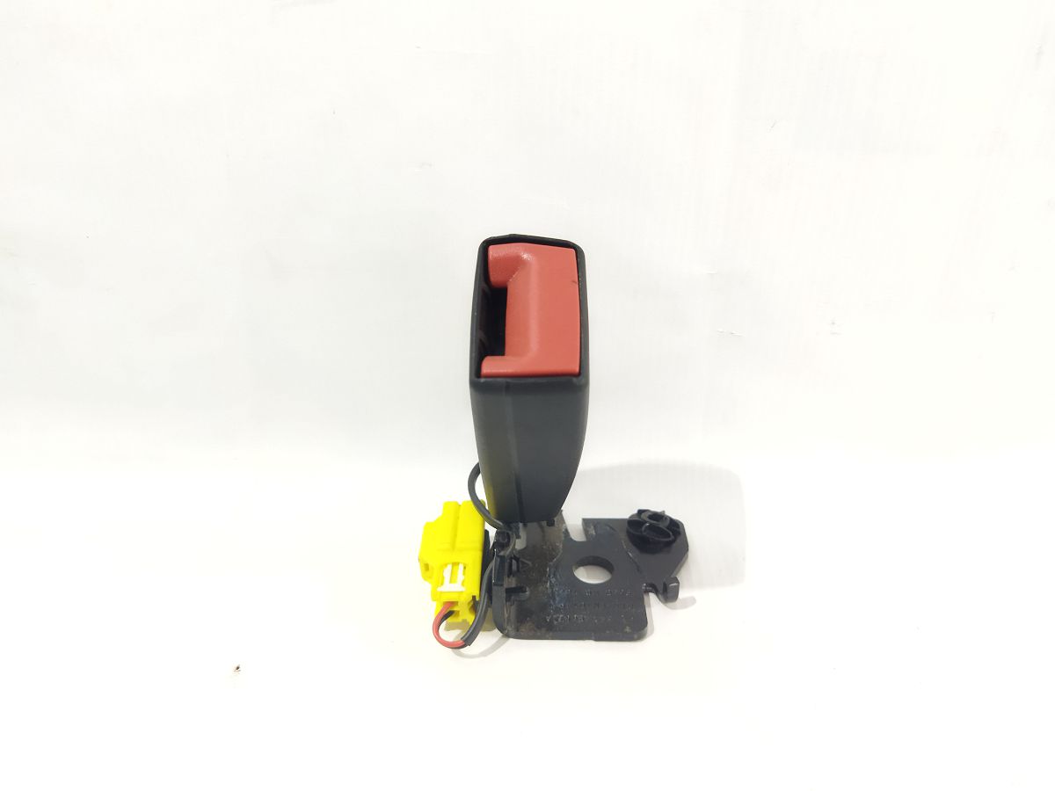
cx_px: 528
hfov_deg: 65.3
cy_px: 396
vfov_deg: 51.4
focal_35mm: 27
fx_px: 823
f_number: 1.79
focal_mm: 4.71
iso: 459
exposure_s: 1/50
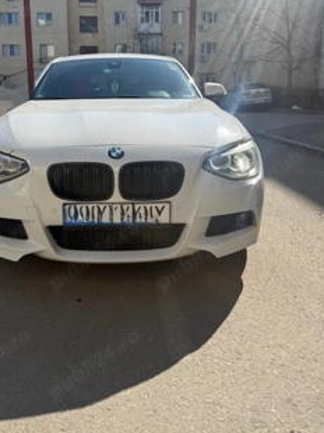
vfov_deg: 57.7
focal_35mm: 31
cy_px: 163
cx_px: 122
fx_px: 387
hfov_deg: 45.0
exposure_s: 1/4167
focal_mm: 6.76
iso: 80
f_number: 1.78
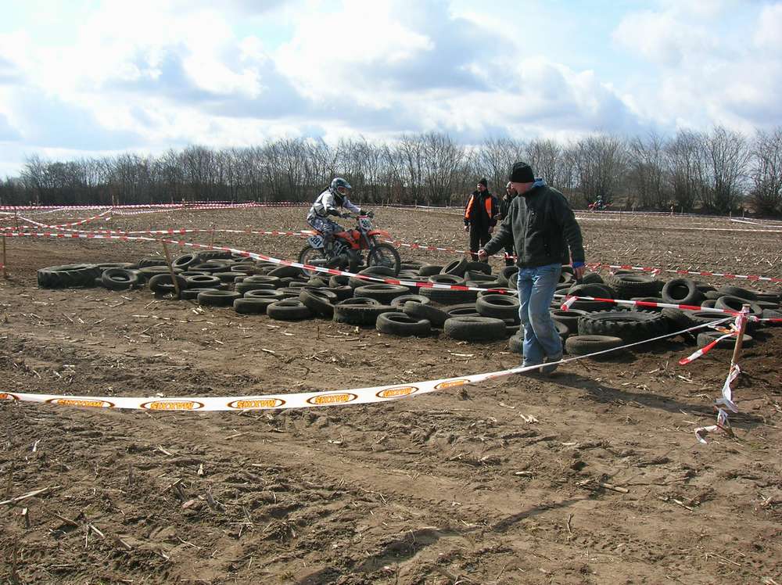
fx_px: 767
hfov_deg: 54.0
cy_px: 292
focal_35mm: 34
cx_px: 391
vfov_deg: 41.7
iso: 50
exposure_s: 1/332
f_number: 4.9
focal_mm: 5.7
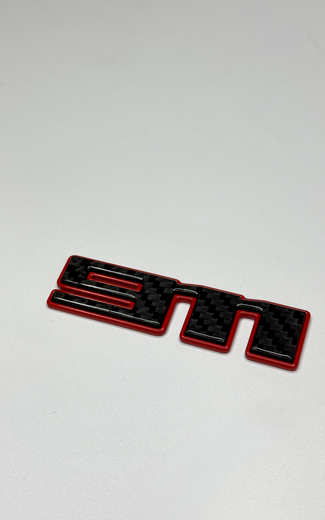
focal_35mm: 56
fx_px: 793
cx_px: 149
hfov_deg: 23.1
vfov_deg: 36.3
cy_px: 274
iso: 50
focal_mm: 6.76
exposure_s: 1/121
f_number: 1.78
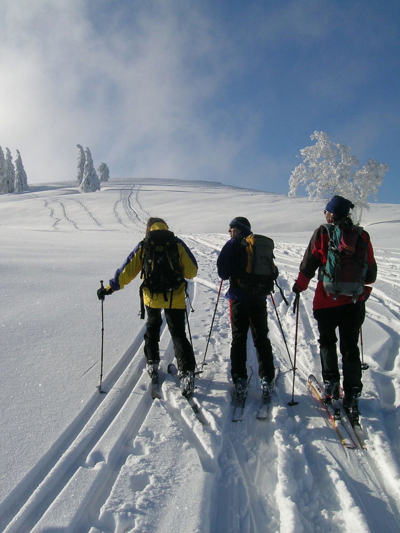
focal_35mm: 38
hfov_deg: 37.6
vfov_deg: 49.0
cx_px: 167
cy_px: 262
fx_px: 585
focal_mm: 5.8
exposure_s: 1/478
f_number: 7.9
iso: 50
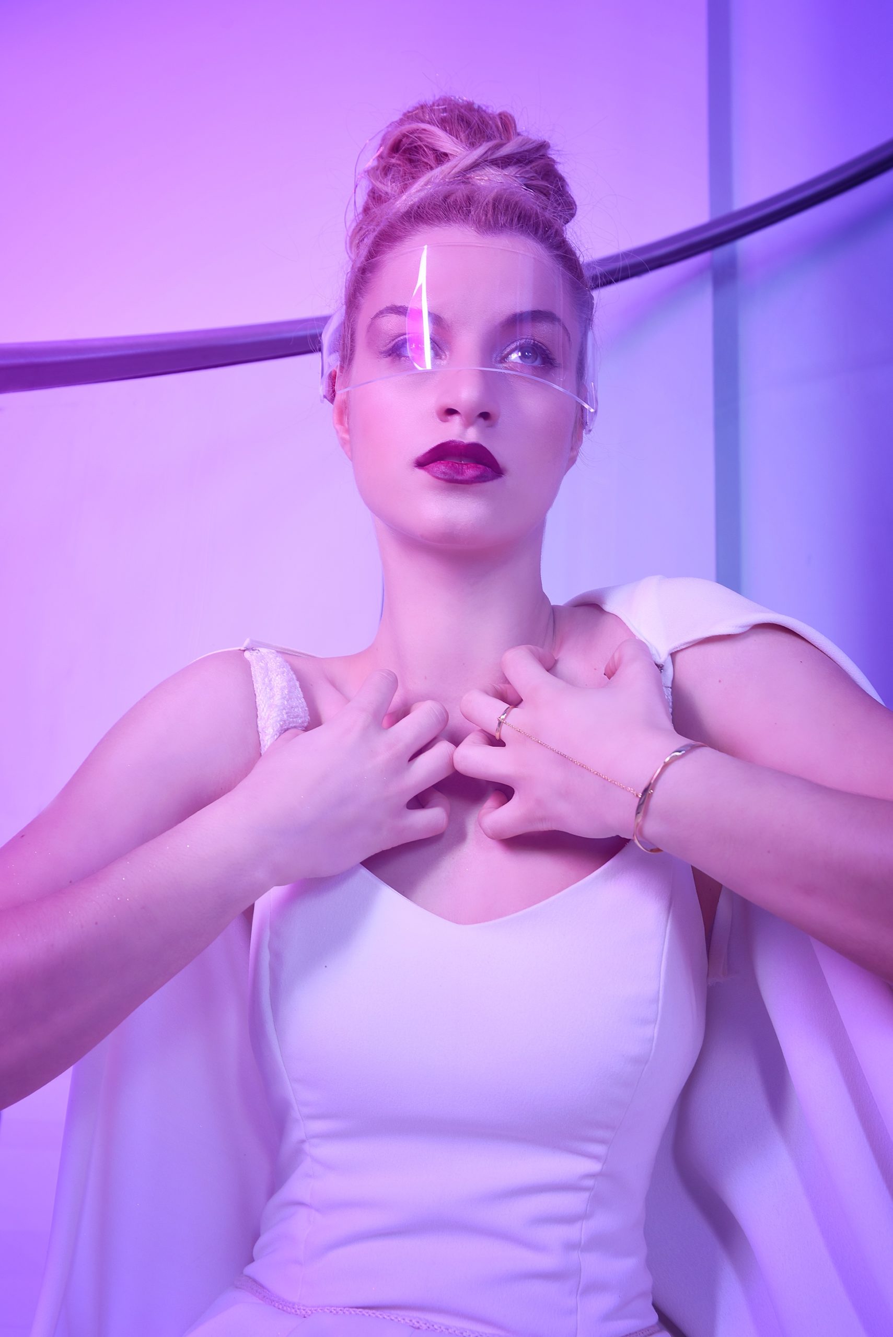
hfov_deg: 35.1
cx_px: 446
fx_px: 1412
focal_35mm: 38
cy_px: 668
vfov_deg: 50.7
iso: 160
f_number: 8
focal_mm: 38
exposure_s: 1/125
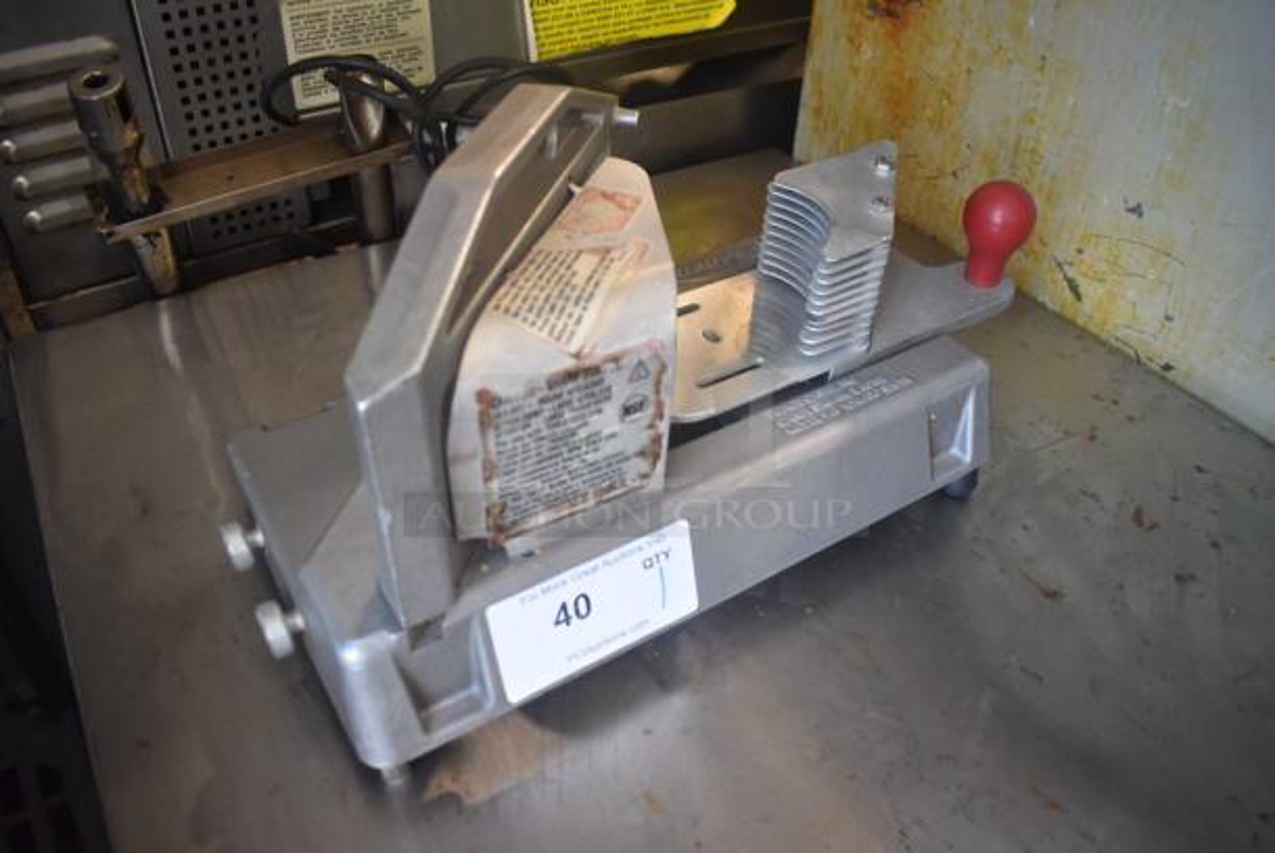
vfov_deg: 48.0
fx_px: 957
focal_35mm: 27
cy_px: 426
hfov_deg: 67.3
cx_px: 638
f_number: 3.5
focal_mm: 18
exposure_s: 1/125
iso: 1000
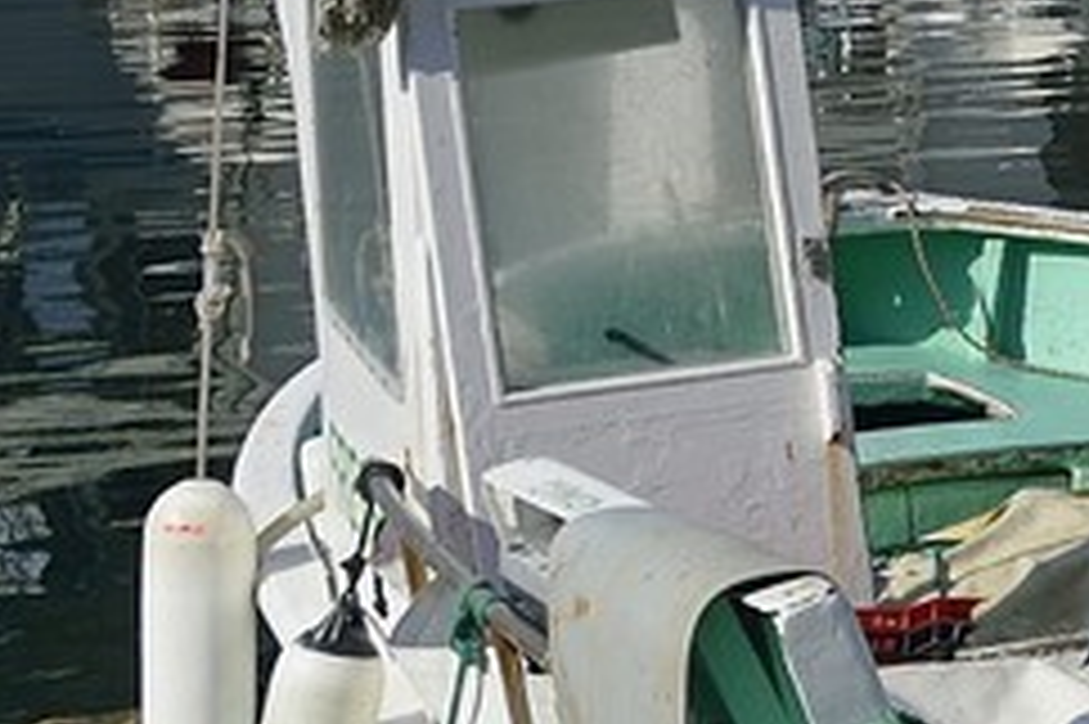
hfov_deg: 9.9
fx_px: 4806
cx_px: 3231
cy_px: 171
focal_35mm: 159
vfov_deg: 8.6
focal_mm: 24
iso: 200
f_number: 9
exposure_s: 1/640
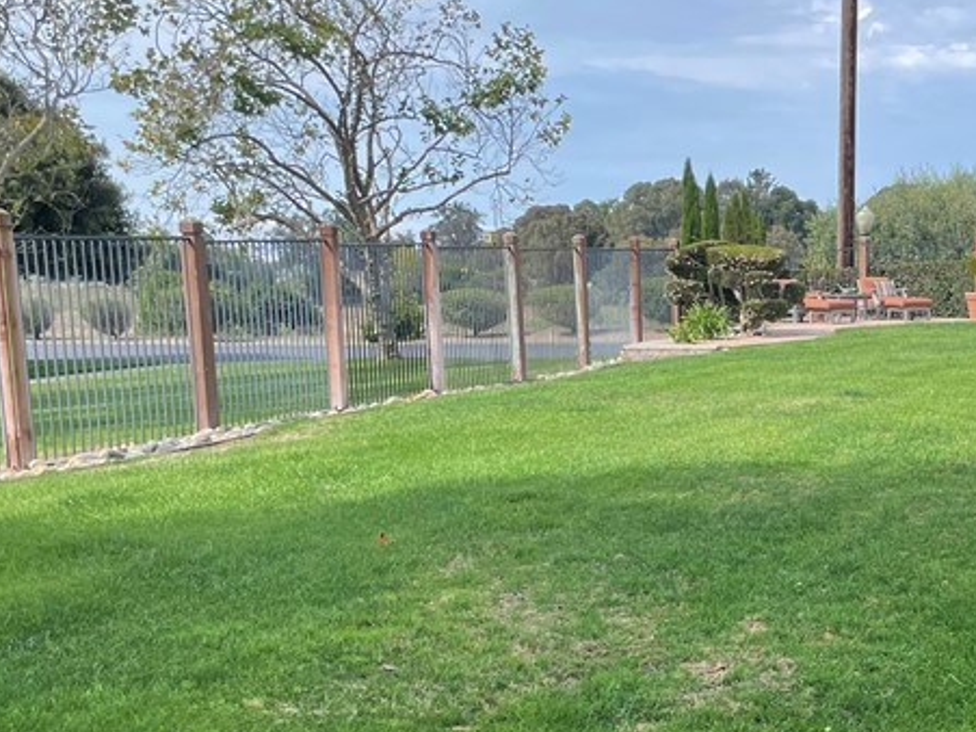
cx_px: 850
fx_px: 1663
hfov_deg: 31.4
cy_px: 613
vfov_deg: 24.3
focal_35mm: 59
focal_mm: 4.2
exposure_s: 1/2020
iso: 32
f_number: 1.6
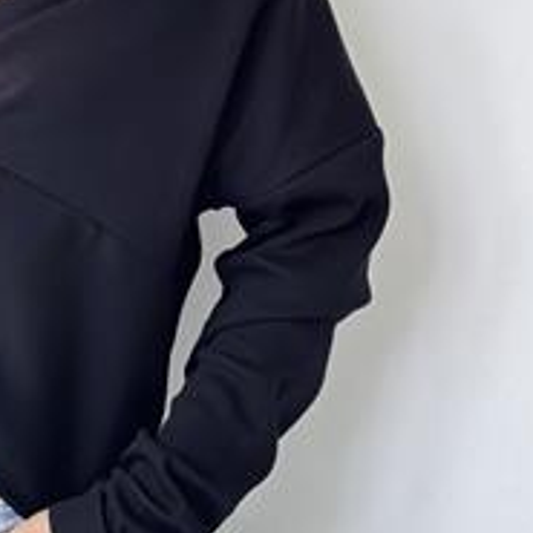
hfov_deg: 14.1
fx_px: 2125
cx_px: 37
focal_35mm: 122
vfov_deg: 14.1
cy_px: 16
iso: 125
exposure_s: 1/131
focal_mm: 6.86
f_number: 1.78
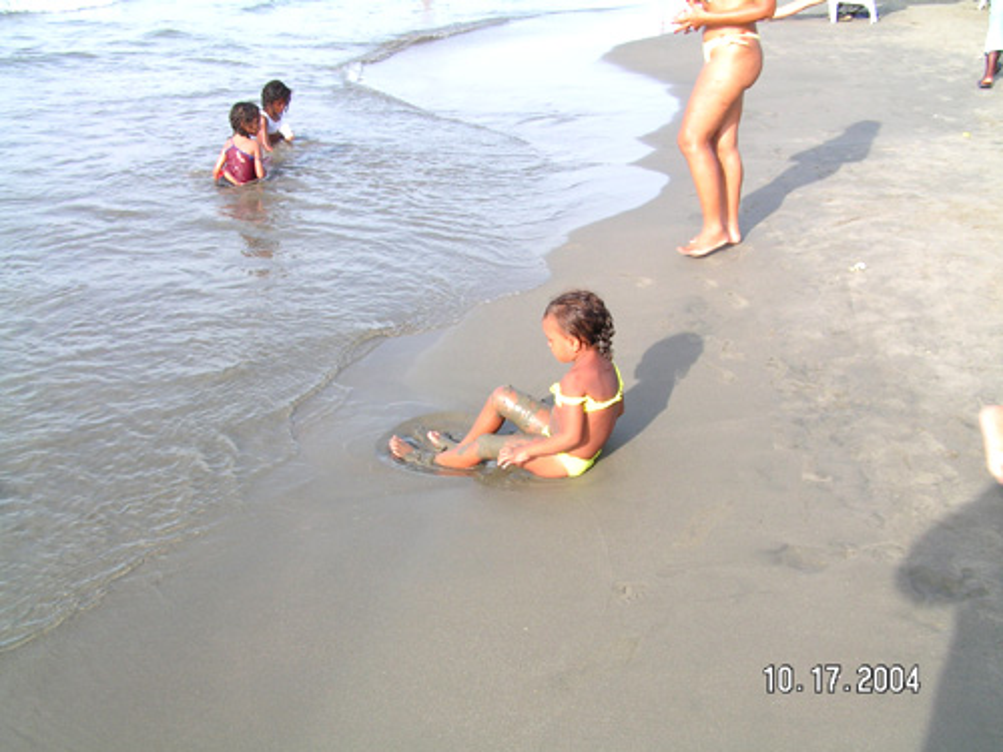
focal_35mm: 38
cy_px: 376
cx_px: 502
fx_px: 1101
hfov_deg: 49.0
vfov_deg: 37.7
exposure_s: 1/100
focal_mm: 6.3
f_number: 5.6
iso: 50
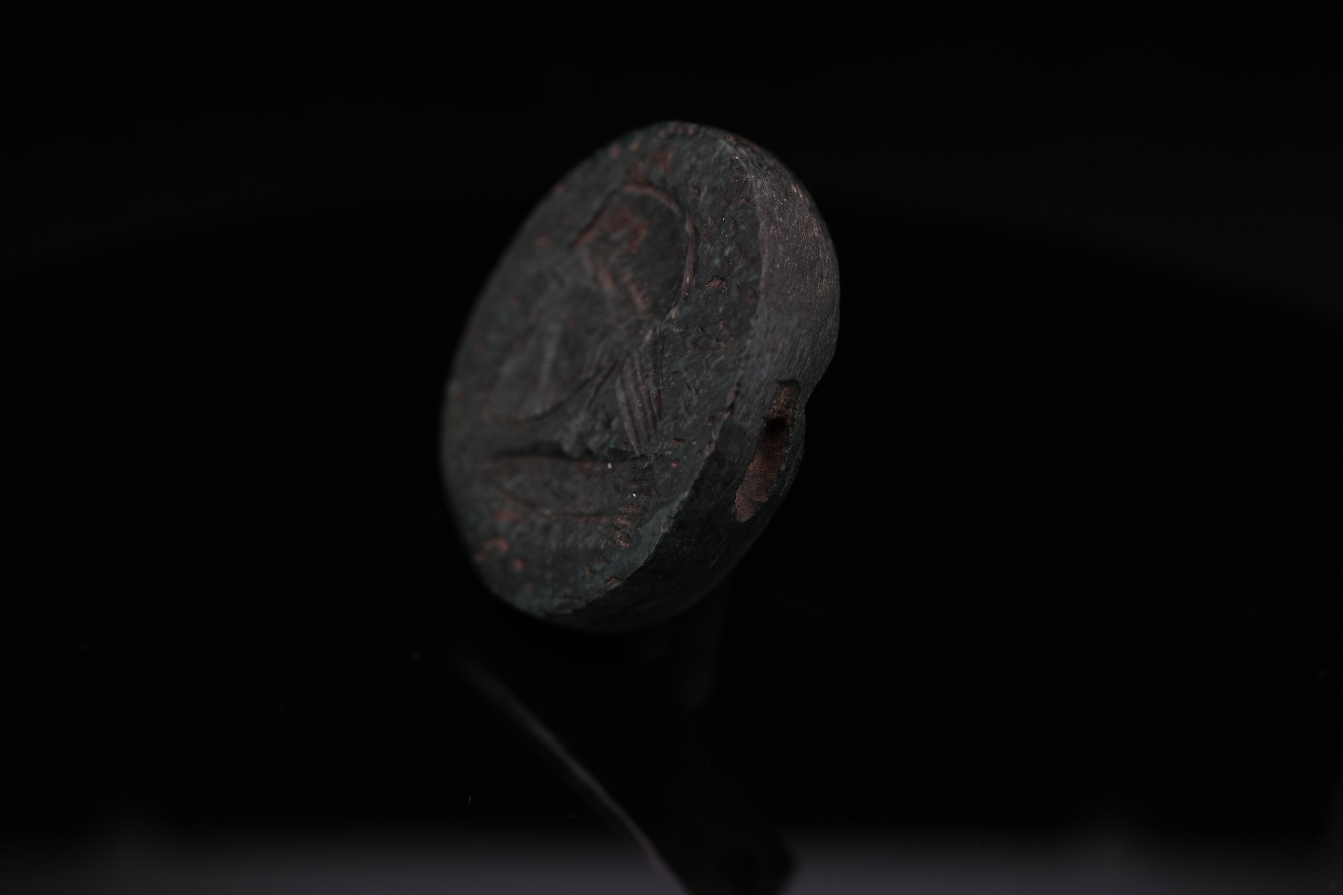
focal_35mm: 45
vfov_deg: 29.9
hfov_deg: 43.6
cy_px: 448
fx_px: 1679
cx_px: 672
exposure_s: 1/180
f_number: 5.6
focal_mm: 30
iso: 160
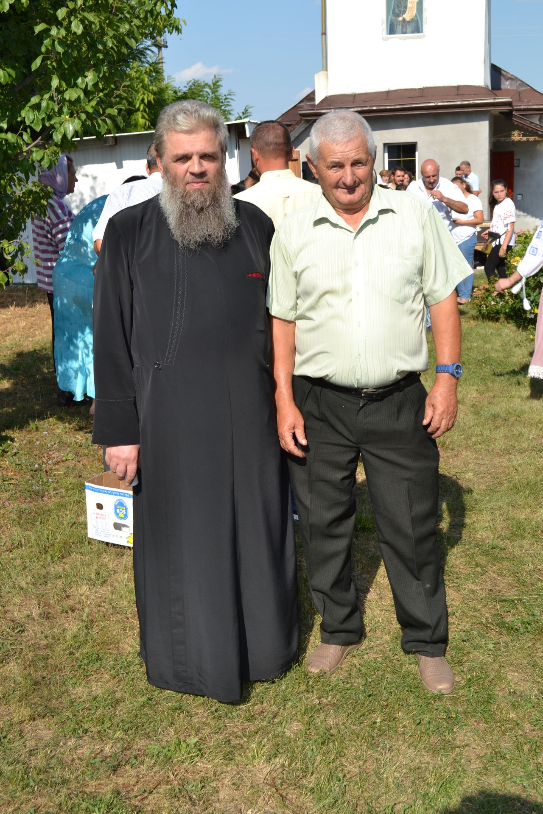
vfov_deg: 49.6
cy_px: 407
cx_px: 272
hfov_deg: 34.2
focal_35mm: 39
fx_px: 882
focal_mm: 26
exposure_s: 1/200
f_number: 9
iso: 100
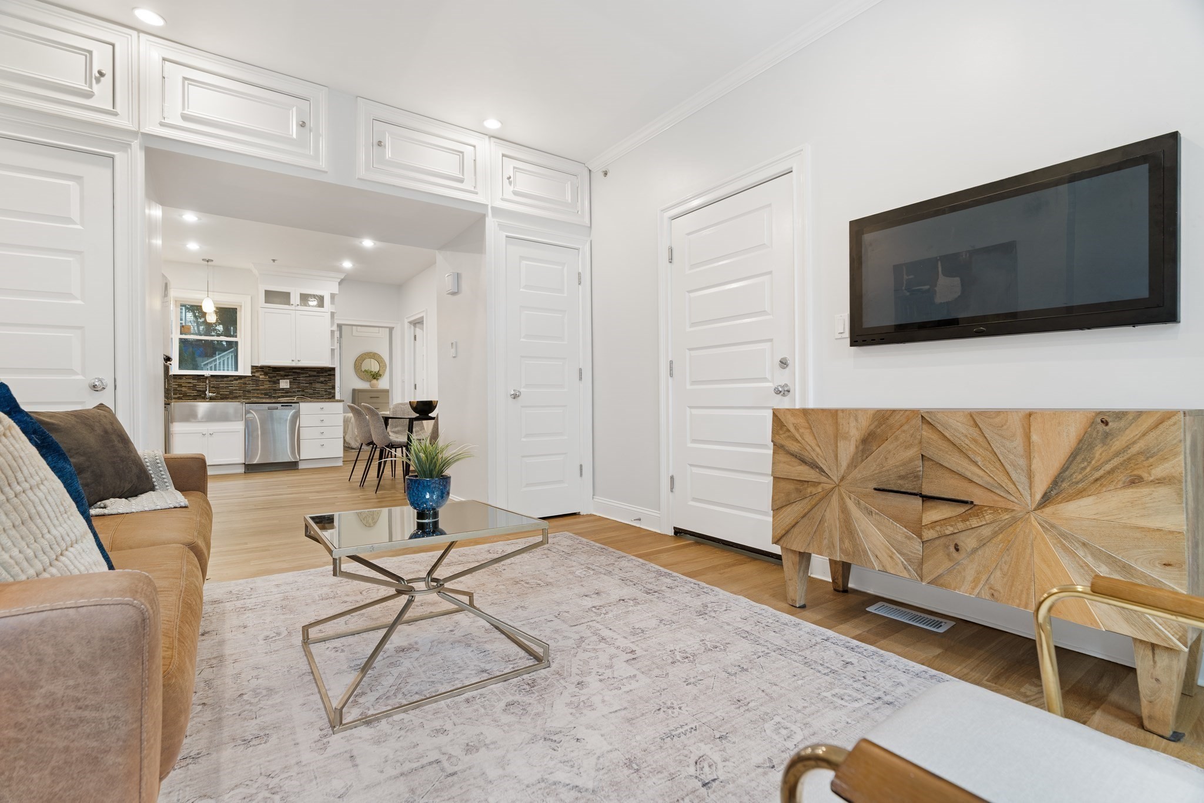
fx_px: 535
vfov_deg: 73.7
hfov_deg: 96.7
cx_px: 602
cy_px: 402
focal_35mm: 16
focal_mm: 16
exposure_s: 3.2
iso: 200
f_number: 8
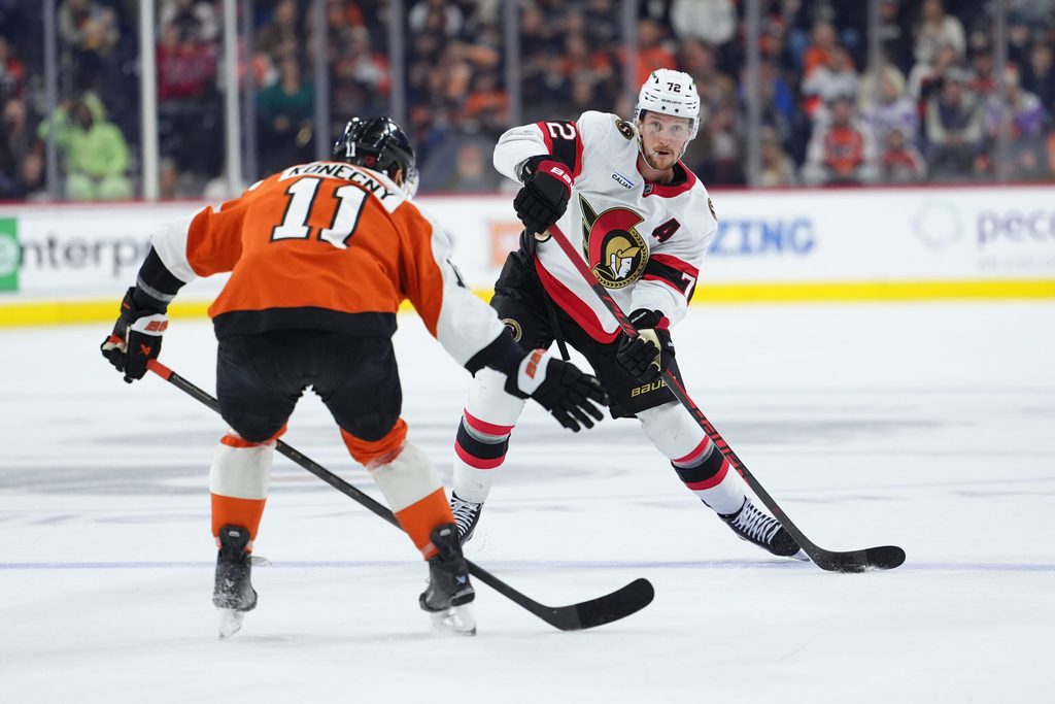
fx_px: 4396
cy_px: 352
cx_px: 528
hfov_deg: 13.7
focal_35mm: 150
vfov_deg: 9.2
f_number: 2
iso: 1250
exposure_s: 1/2500
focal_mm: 150
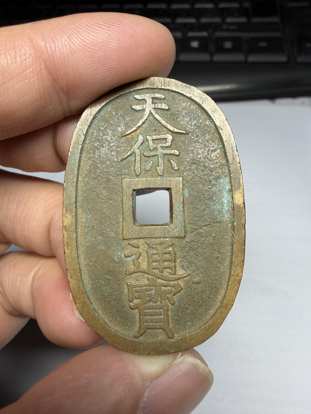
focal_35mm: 26
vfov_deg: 67.3
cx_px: 156
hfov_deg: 53.1
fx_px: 311
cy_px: 207
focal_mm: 2.22
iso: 80
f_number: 2.2
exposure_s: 1/121
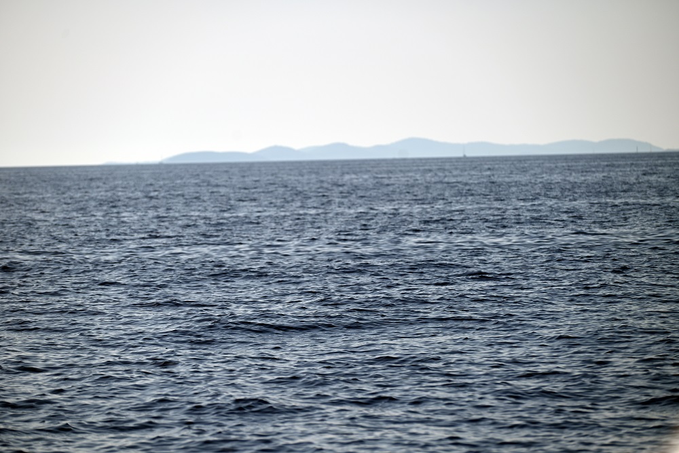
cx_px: 340
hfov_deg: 12.1
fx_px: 3207
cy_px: 226
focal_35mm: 170
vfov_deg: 8.1
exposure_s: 1/2500
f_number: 5
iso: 100
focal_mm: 170
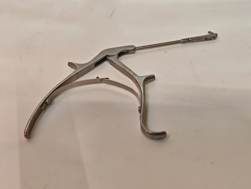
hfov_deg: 47.9
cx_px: 126
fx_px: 283
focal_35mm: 39
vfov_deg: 36.8
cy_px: 94
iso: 250
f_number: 2
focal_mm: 6.83
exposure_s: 1/100
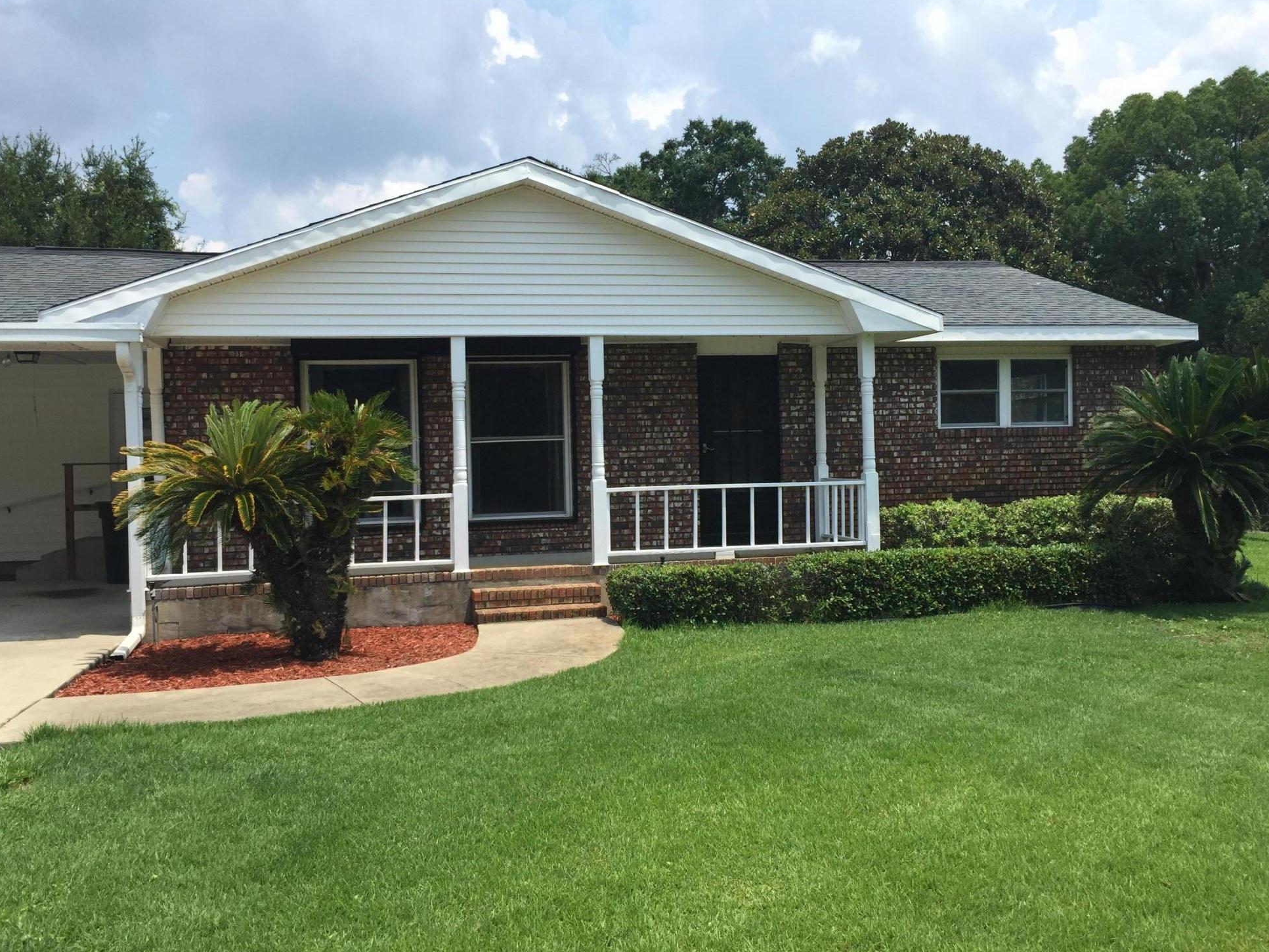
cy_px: 467
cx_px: 622
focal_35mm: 30
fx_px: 1100
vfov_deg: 46.8
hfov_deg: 60.0
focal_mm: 4.15
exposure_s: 1/2475
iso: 32
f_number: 2.2
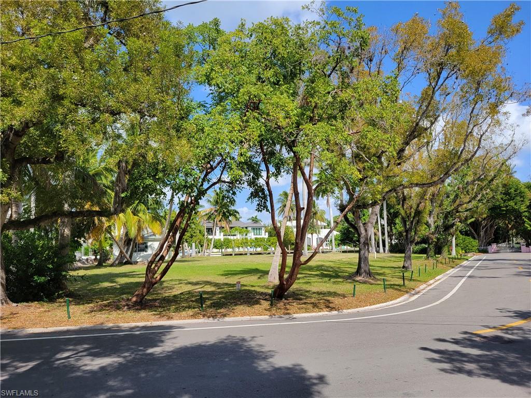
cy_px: 199
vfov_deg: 53.1
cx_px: 266
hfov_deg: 67.3
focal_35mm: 26
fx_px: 399
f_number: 1.8
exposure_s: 1/1686
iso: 40
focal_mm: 5.4
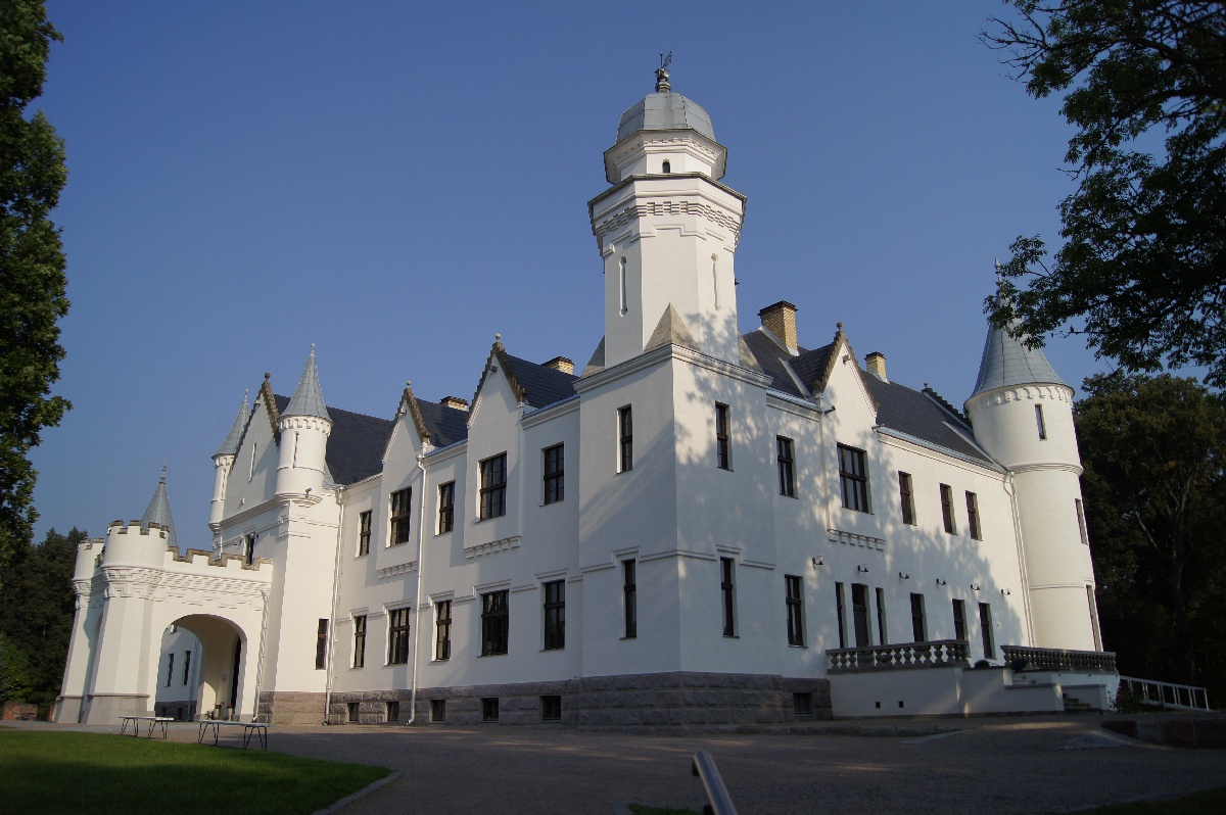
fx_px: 919
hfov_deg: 67.4
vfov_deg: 47.9
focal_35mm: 27
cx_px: 613
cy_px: 408
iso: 100
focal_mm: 18
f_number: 3.5
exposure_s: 1/2500
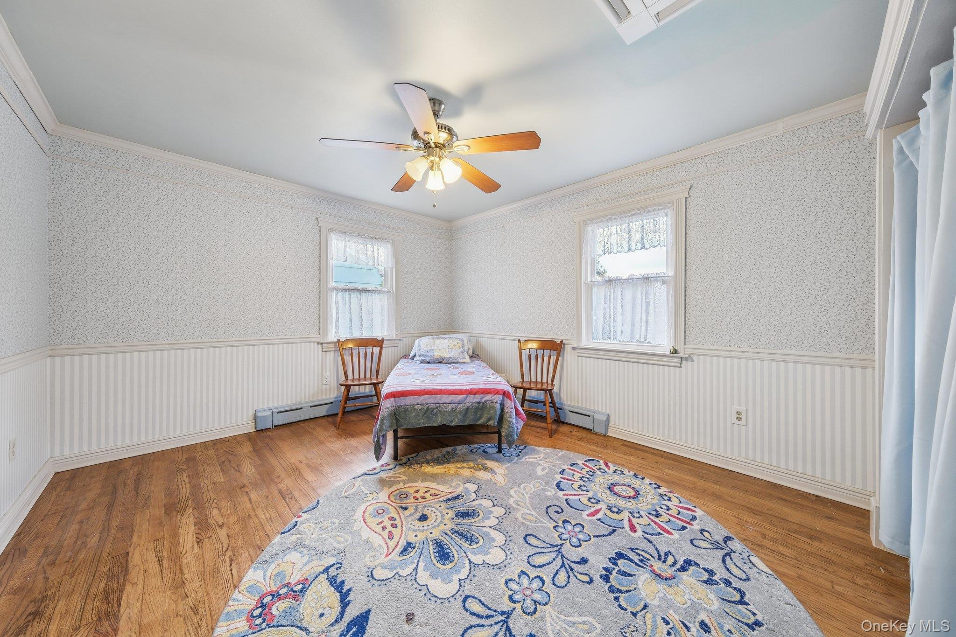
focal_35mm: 12
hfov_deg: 112.6
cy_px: 318
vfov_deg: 90.0
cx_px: 478
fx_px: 319
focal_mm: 8
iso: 400
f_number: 8
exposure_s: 1/5
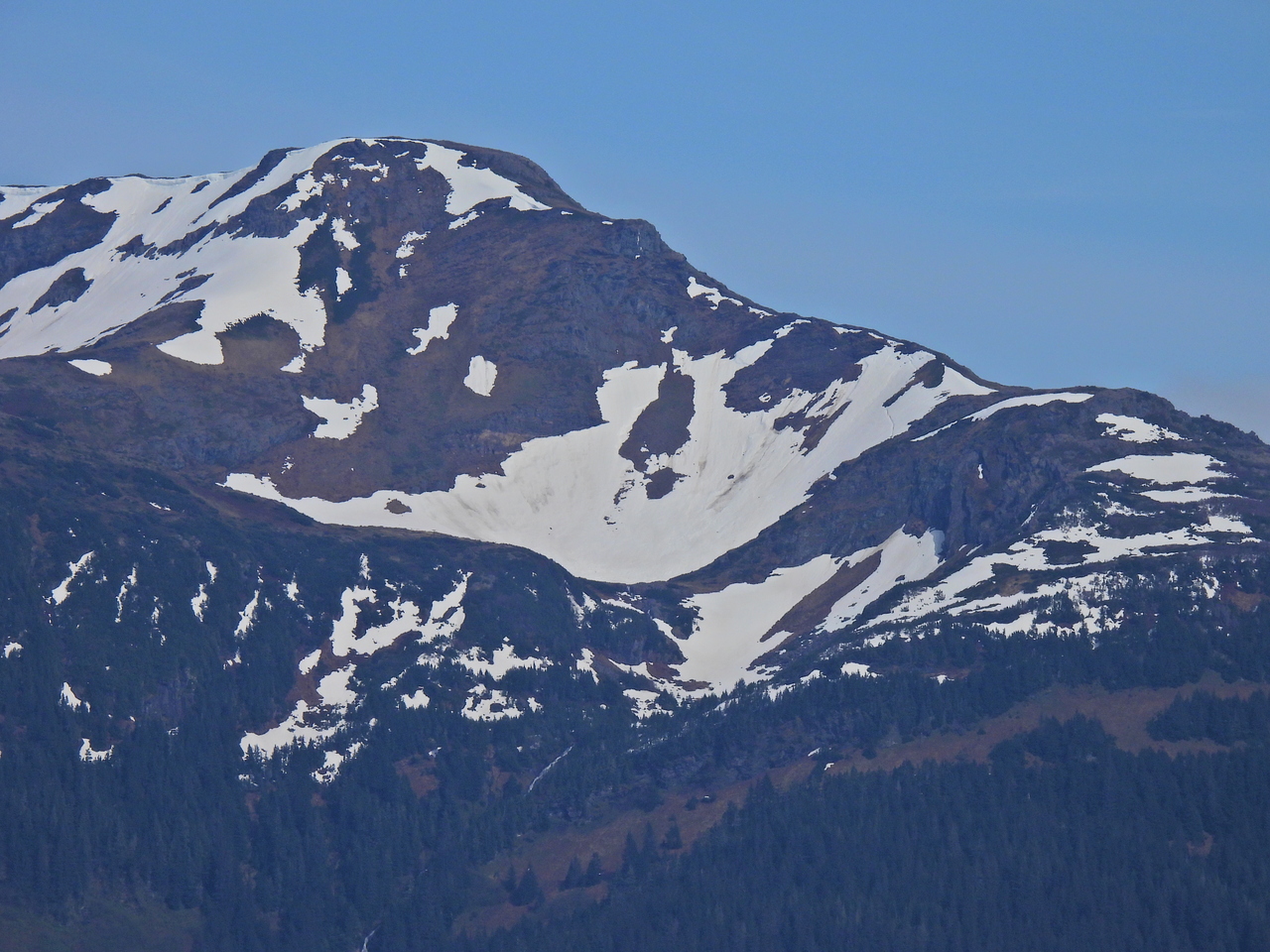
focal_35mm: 650
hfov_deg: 3.1
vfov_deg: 2.3
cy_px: 476
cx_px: 635
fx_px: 23847
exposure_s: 1/2000
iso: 100
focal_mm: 116
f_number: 6.3
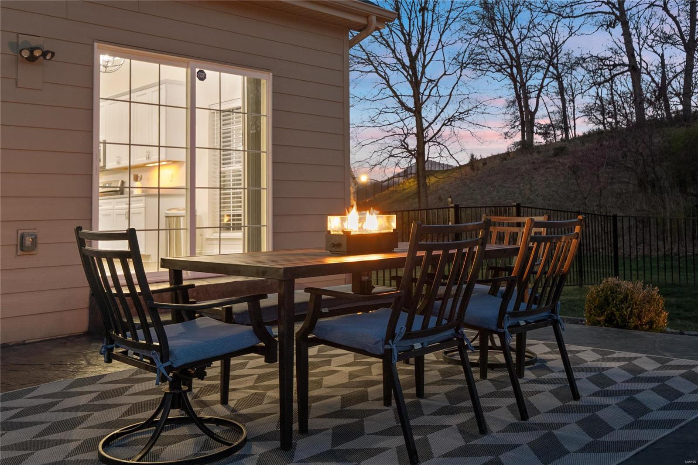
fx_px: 698
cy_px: 232
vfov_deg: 36.9
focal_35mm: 36
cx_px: 349
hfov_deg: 53.1
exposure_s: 1.3
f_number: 4
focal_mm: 18
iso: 400
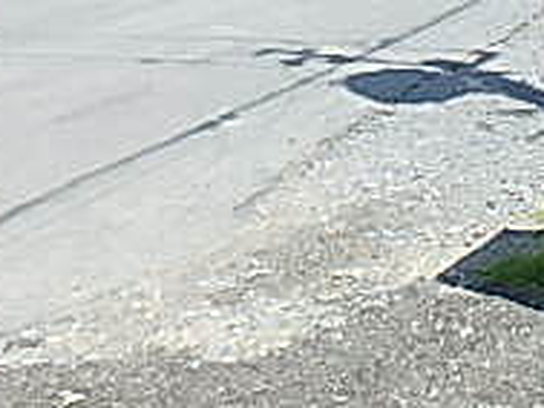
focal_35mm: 71
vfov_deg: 20.0
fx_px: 1116
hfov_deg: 22.9
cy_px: -23
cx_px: 786
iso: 125
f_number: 3.5
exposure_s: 1/800
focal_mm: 3.7
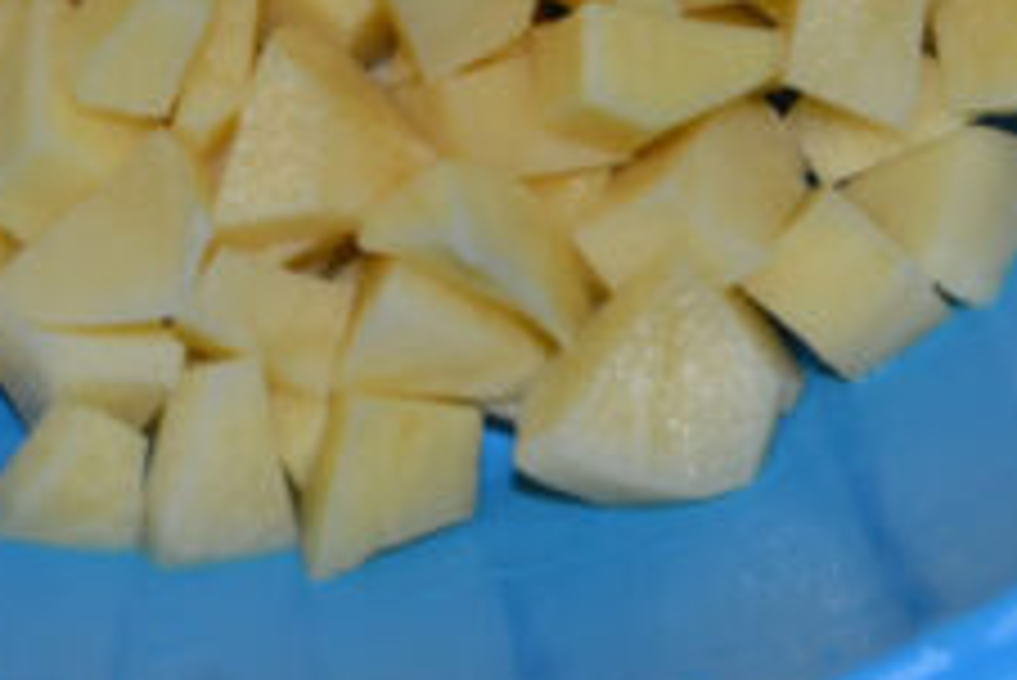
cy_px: -295
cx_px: 320
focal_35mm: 102
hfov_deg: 19.9
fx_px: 2883
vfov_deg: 12.8
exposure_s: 1/60
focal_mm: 22
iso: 100
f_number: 8
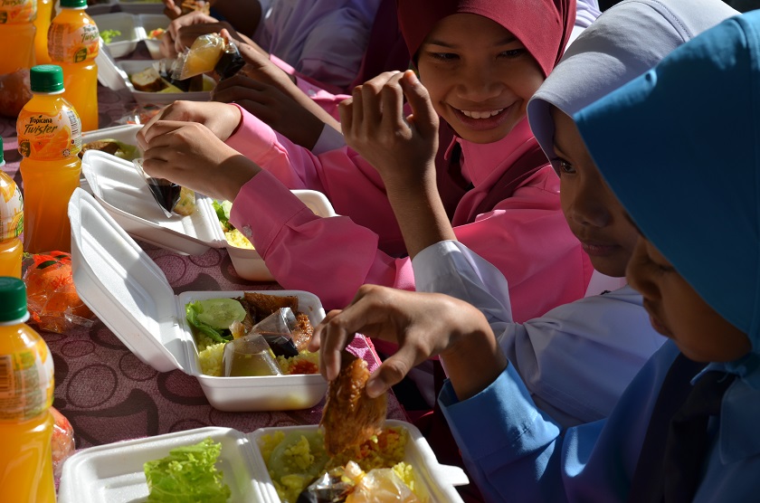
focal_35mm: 75
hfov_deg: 27.1
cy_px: 252
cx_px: 380
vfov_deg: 18.1
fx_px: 1580
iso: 100
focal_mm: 50
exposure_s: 1/250
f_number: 8
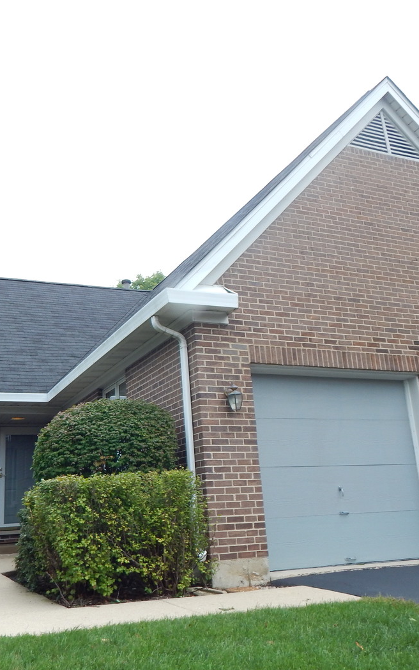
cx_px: 144
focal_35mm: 32
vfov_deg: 59.6
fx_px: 584
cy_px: 335
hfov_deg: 39.0
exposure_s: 1/500
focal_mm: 4
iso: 125
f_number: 3
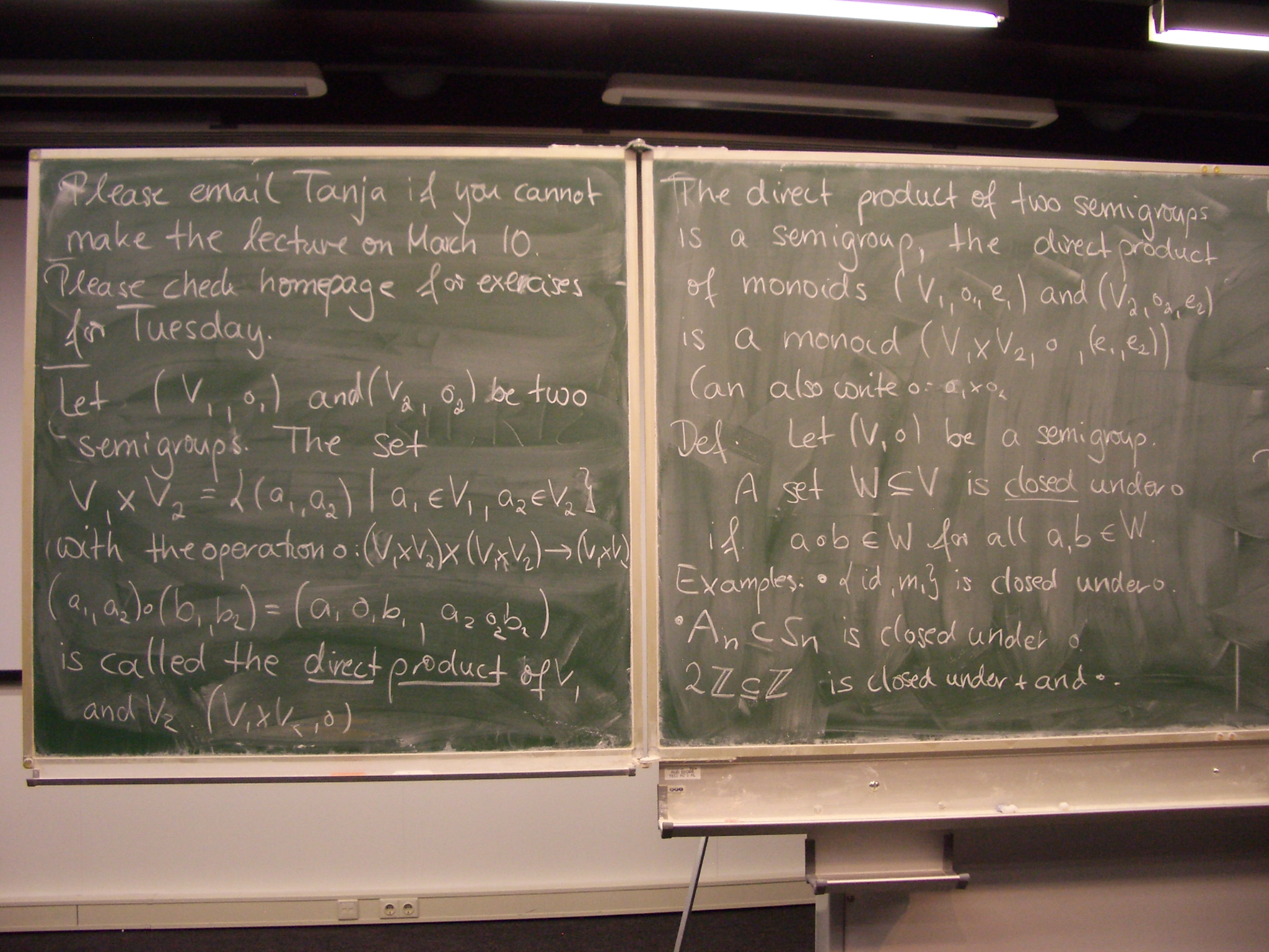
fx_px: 1283
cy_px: 476
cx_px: 634
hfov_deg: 52.6
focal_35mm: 35
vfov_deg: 40.7
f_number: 2.6
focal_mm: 5.8
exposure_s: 1/50
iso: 200
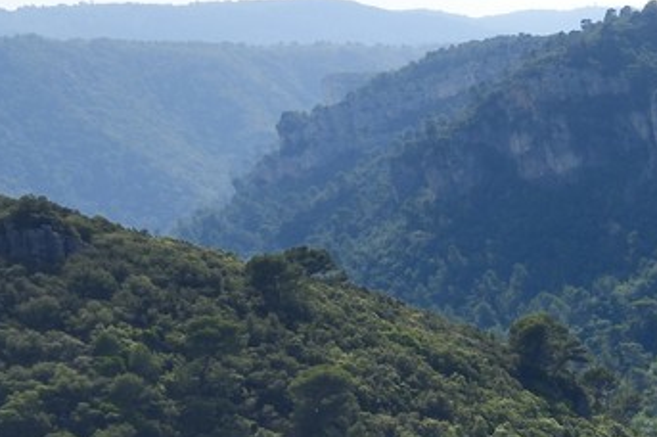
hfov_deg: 13.7
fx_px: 2042
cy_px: 823
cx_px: 1521
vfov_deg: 11.2
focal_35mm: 112
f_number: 9
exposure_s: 1/320
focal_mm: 24
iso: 200
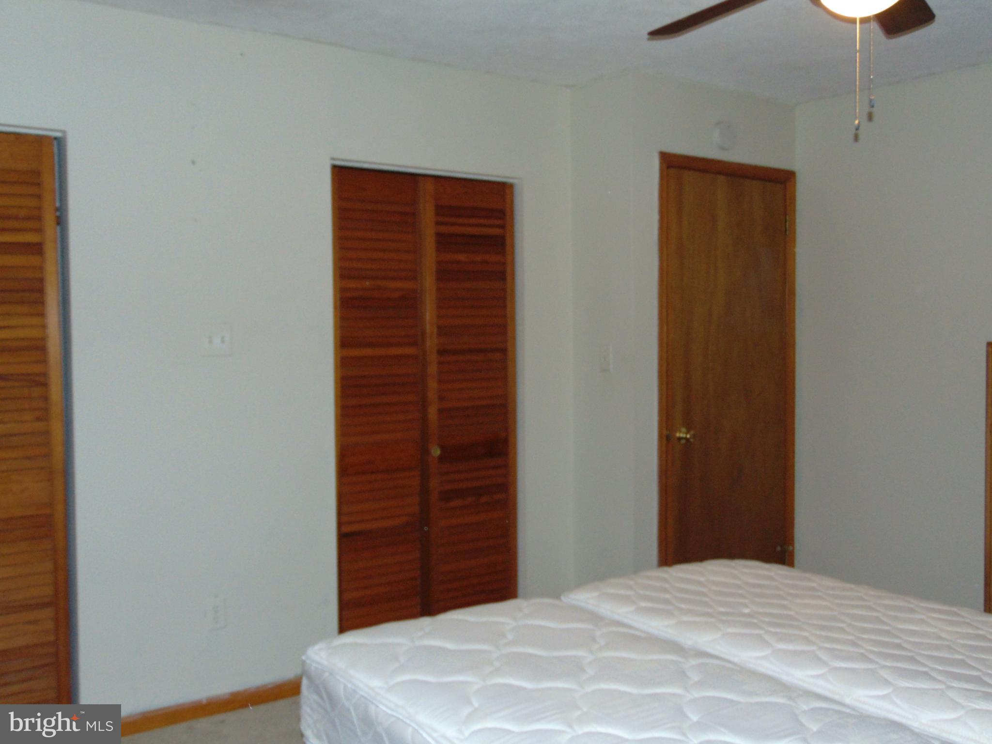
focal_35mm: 35
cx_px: 496
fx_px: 1003
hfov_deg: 52.6
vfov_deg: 40.7
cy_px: 372
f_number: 3.2
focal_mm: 6.3
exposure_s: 1/50
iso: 200
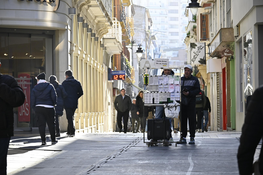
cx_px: 132
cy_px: 88
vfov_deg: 9.0
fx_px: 1117
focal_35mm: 153
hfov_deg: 13.4
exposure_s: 1/320
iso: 280
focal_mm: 102
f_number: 5
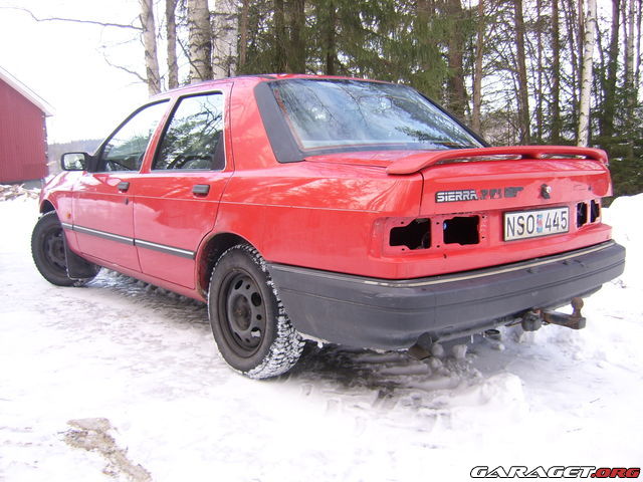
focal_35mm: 35
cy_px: 241
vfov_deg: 40.7
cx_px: 322
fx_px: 650
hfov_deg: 52.6
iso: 100
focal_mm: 5.95
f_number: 2.8
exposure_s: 1/104
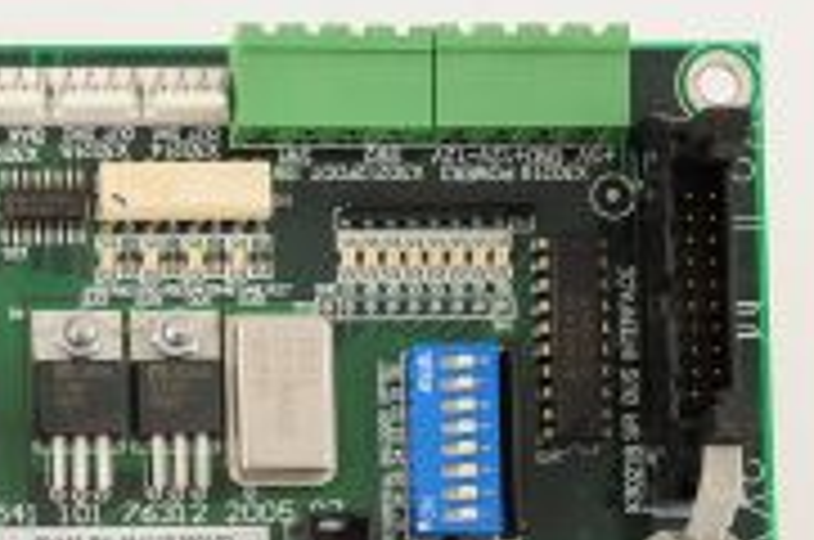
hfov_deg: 12.2
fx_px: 3747
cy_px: 803
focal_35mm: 166
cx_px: -130
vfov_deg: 8.1
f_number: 10
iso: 1600
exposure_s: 1/125
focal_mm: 50
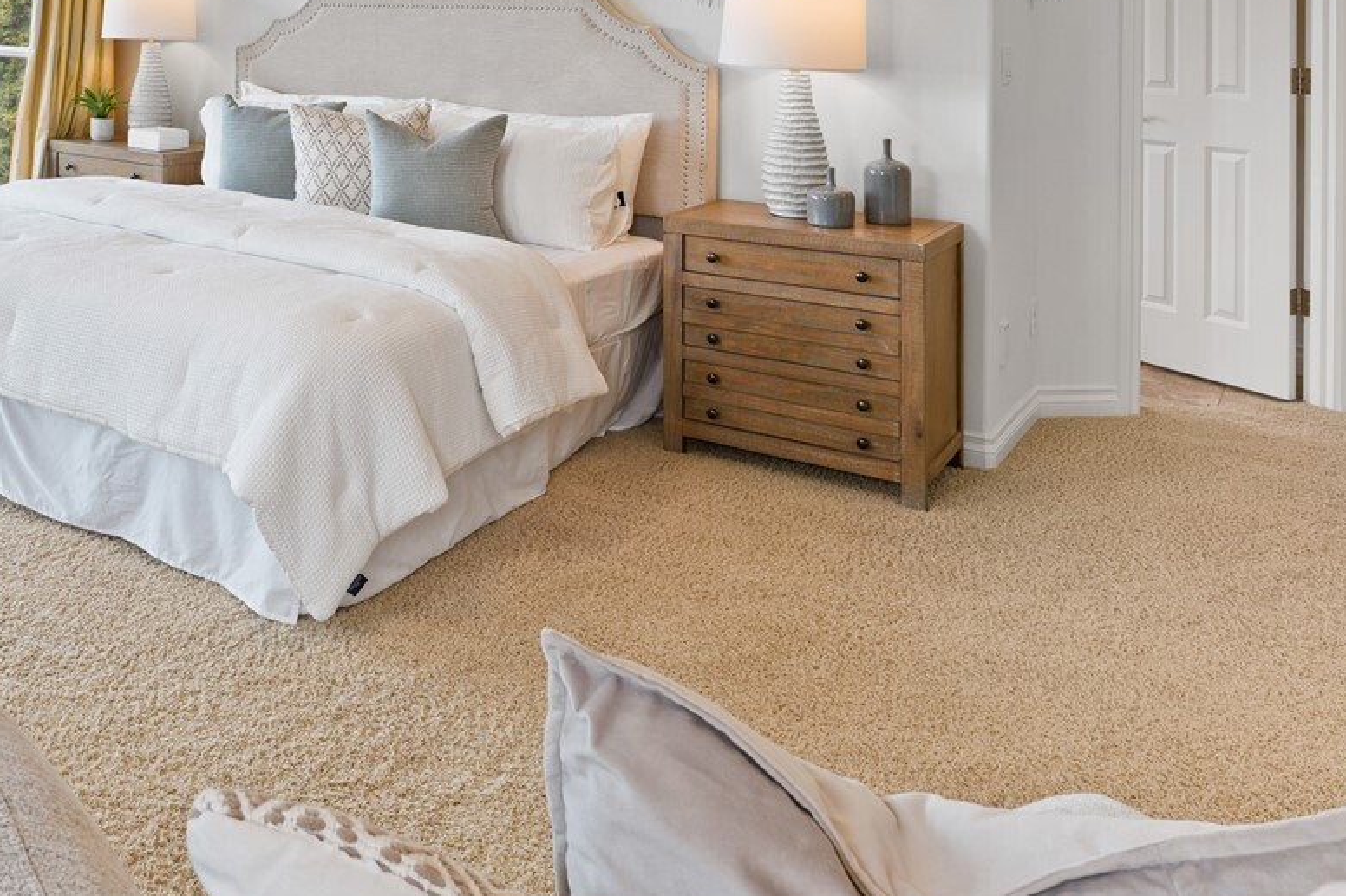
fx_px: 1308
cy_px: 11
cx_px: 249
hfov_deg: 50.8
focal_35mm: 35
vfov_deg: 34.6
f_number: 9
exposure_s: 1/6
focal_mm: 16
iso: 160
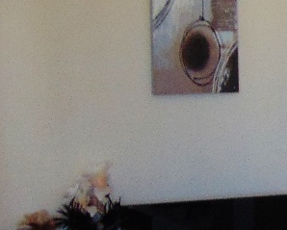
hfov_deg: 11.3
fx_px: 1326
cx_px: 541
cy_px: 259
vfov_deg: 9.8
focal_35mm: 156
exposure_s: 1/60
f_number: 3
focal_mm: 4.5
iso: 80
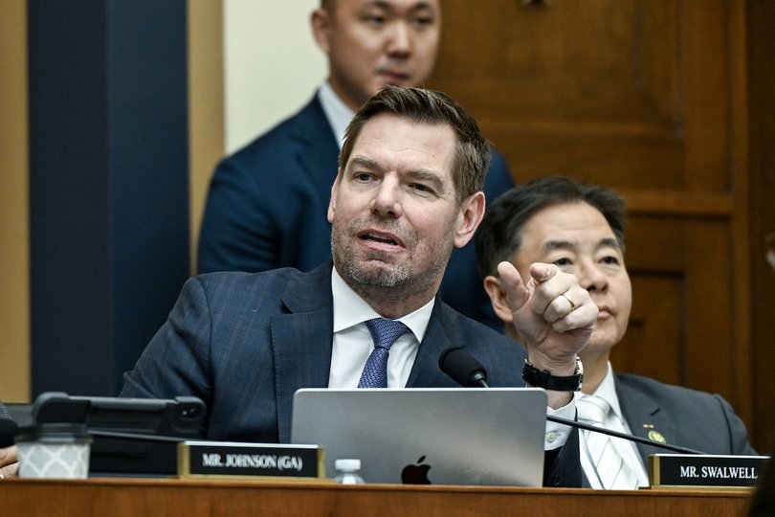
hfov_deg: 10.3
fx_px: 4305
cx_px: 388
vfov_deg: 6.9
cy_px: 258
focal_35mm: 200
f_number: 2.8
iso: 1250
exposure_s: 1/400
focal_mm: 200
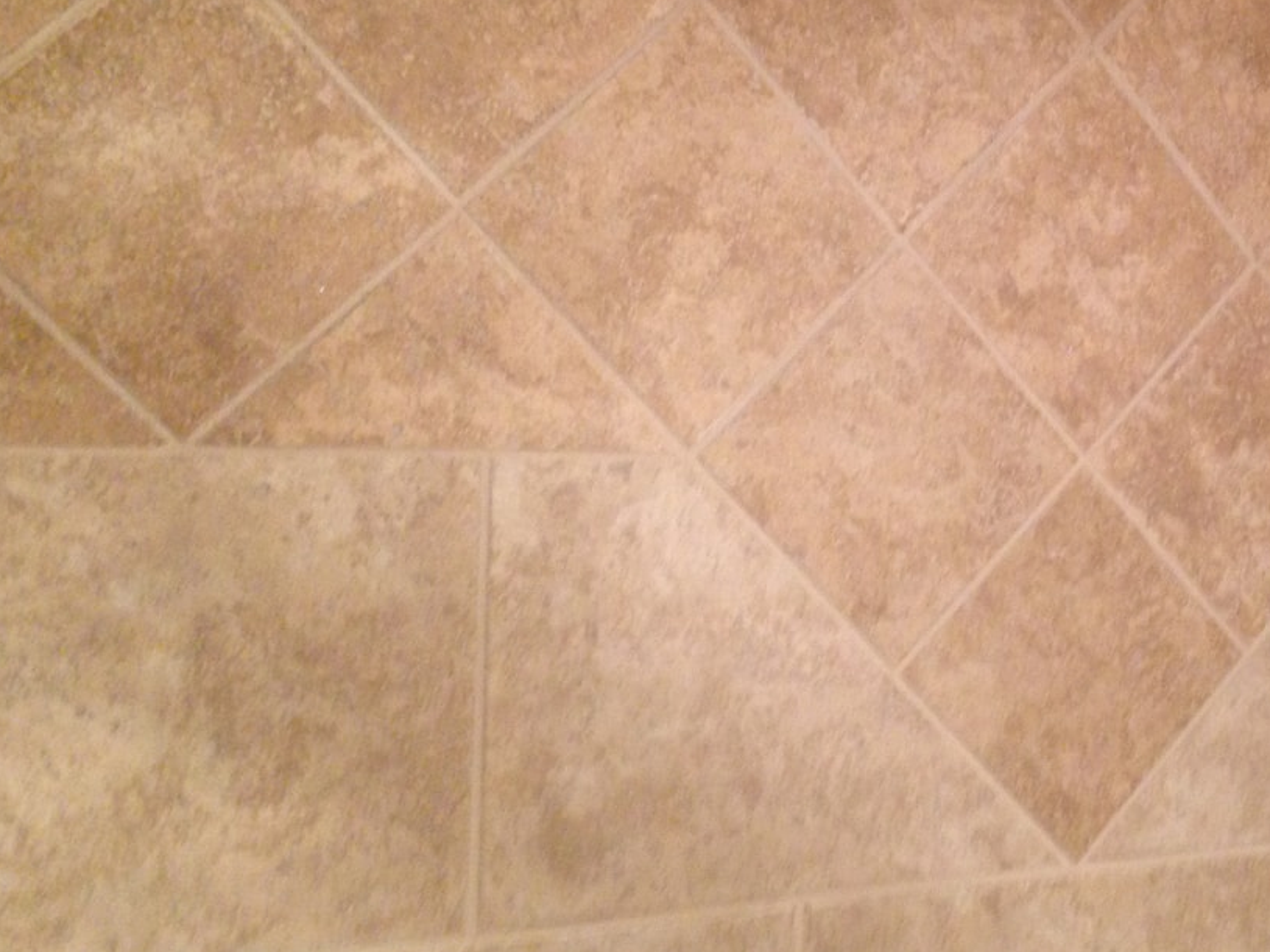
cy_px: 400
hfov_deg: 34.6
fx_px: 1981
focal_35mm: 54
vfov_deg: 27.0
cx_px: 982
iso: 250
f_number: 2.4
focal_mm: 4.12
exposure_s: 1/20
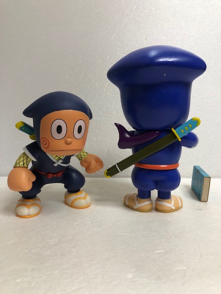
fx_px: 238
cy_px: 147
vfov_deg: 63.4
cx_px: 110
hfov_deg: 49.7
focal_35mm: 28
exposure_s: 1/17
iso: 40
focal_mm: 4
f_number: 1.8
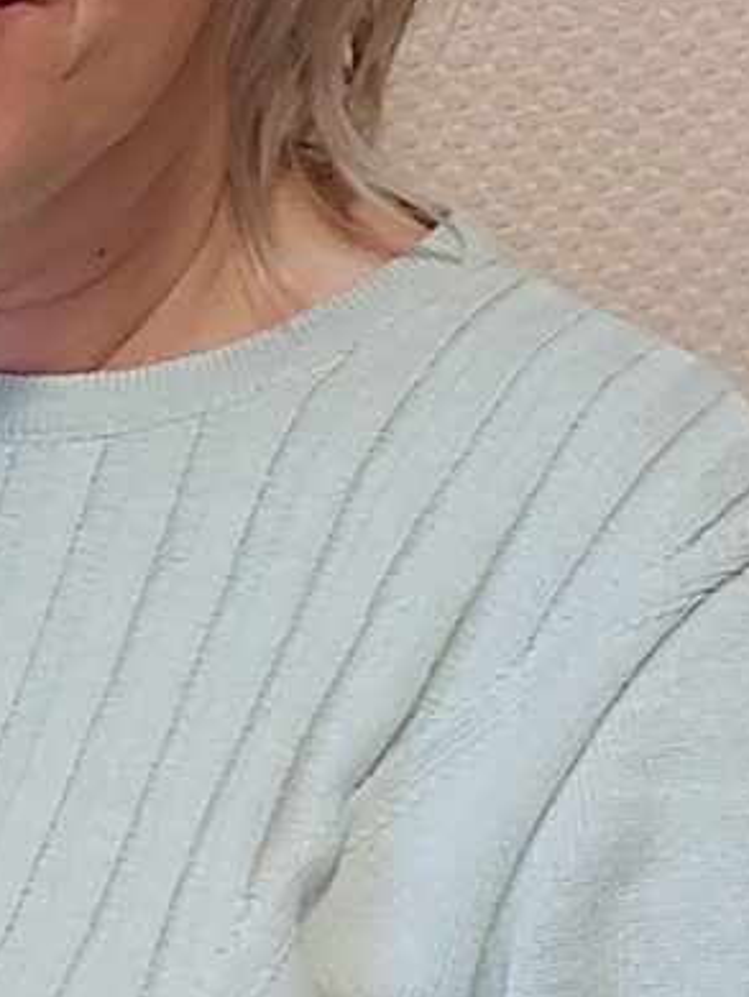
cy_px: -222
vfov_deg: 26.9
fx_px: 1816
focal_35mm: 63
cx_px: -56
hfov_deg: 22.1
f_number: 1.8
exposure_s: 1/25
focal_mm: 5.23
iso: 200
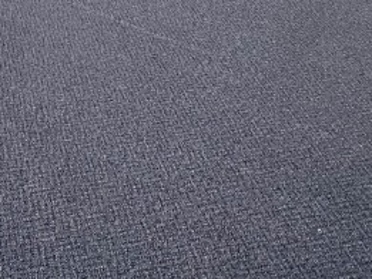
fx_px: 548
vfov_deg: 23.6
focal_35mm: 51
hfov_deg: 33.9
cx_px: -7
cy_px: -122
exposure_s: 1/120
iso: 125
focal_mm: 1.57
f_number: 1.8
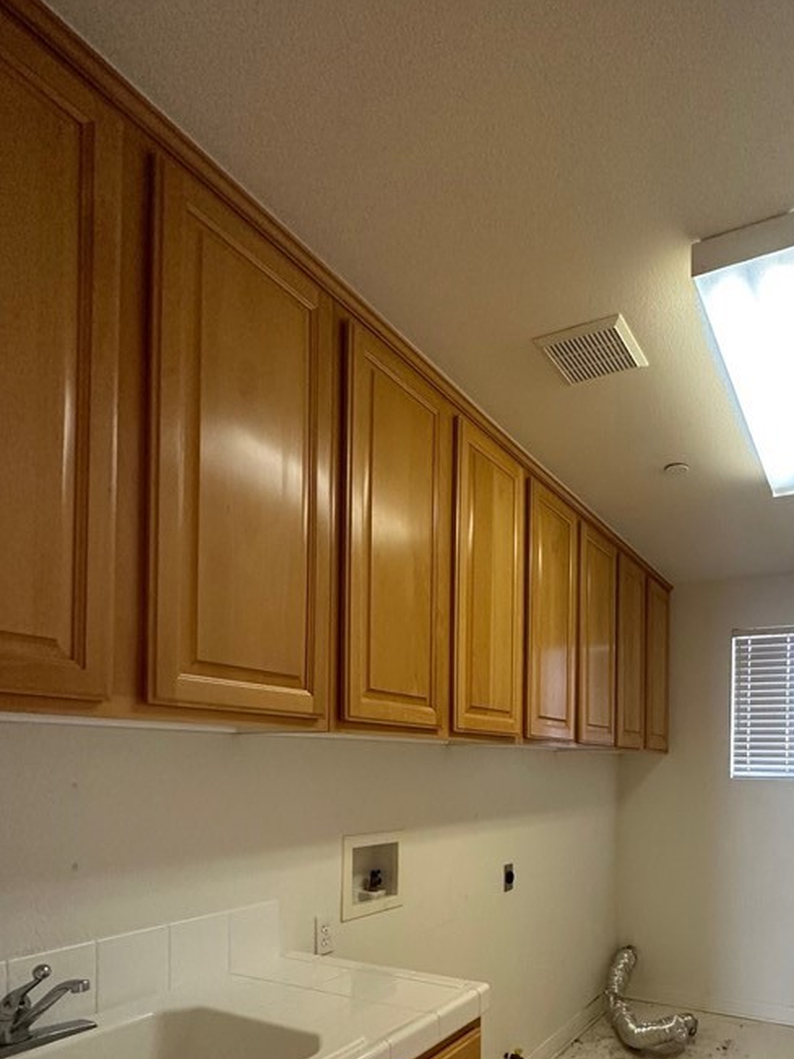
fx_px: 673
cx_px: 572
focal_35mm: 22
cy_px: 765
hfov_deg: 58.6
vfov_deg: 72.3
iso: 320
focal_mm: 2.22
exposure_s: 1/120
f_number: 2.2
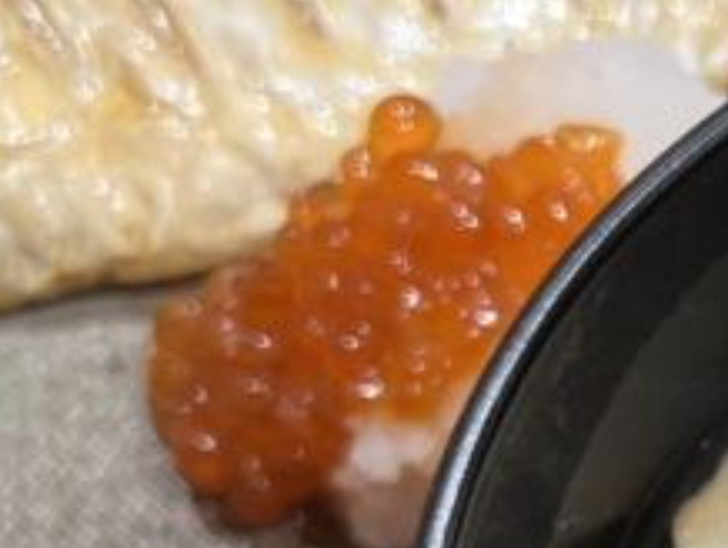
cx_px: 1279
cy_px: 748
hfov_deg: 14.4
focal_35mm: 122
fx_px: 2569
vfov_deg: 11.8
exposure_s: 1/50
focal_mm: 5.7
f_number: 1.5
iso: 125
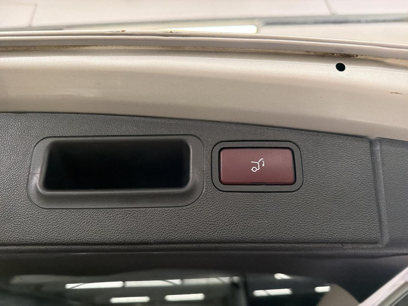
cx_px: 204
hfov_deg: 71.6
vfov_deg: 56.8
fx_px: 283
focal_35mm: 24
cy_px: 153
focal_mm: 6.76
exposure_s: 1/185
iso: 800
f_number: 1.78
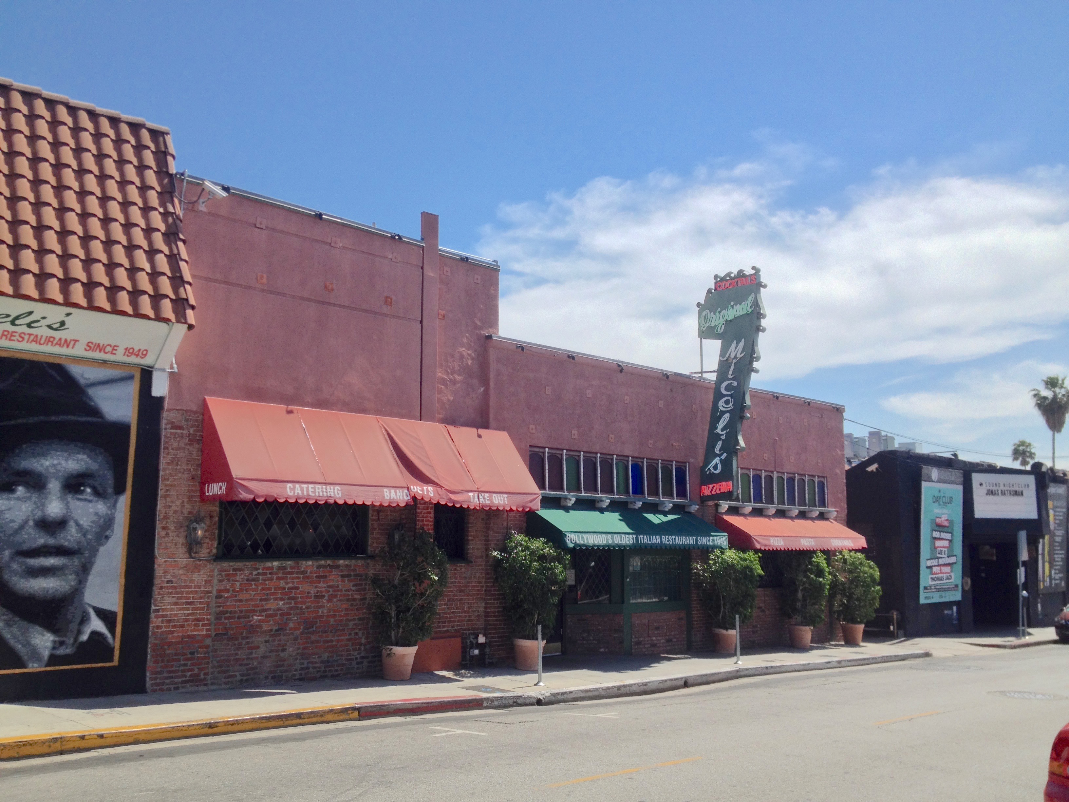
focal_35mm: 35
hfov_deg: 52.6
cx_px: 534
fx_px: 1081
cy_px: 401
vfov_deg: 40.7
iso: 50
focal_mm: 4.28
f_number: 2.4
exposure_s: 1/1905
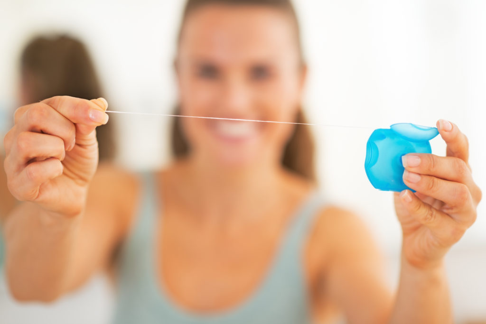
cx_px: 243
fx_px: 1148
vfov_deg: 16.1
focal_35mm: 85
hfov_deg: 23.9
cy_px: 162
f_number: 2
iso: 100
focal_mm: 85
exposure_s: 1/125
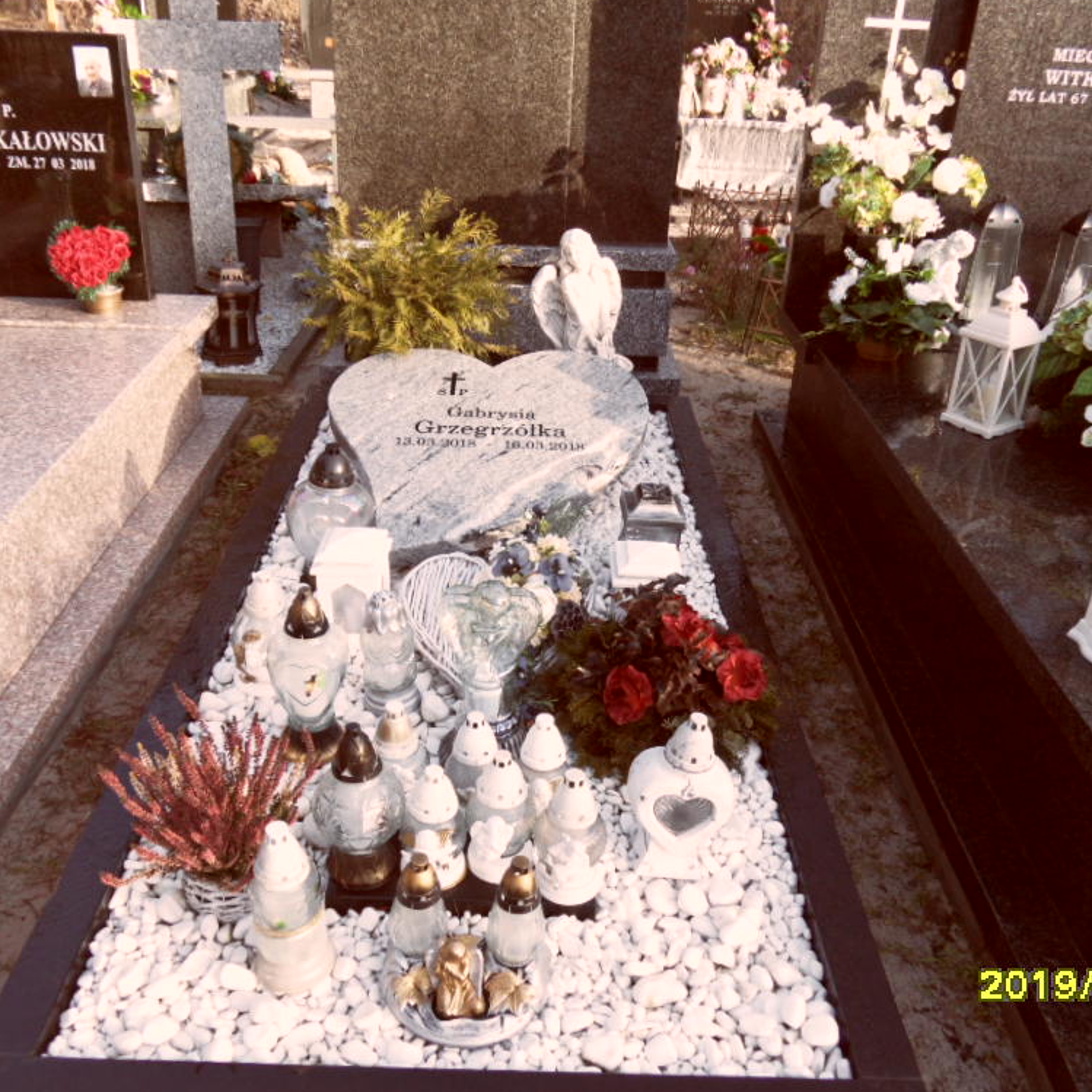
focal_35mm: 29
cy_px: 541
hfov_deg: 55.6
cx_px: 535
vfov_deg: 55.6
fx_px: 1035
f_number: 3.2
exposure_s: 1/180
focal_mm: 3.9
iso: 80
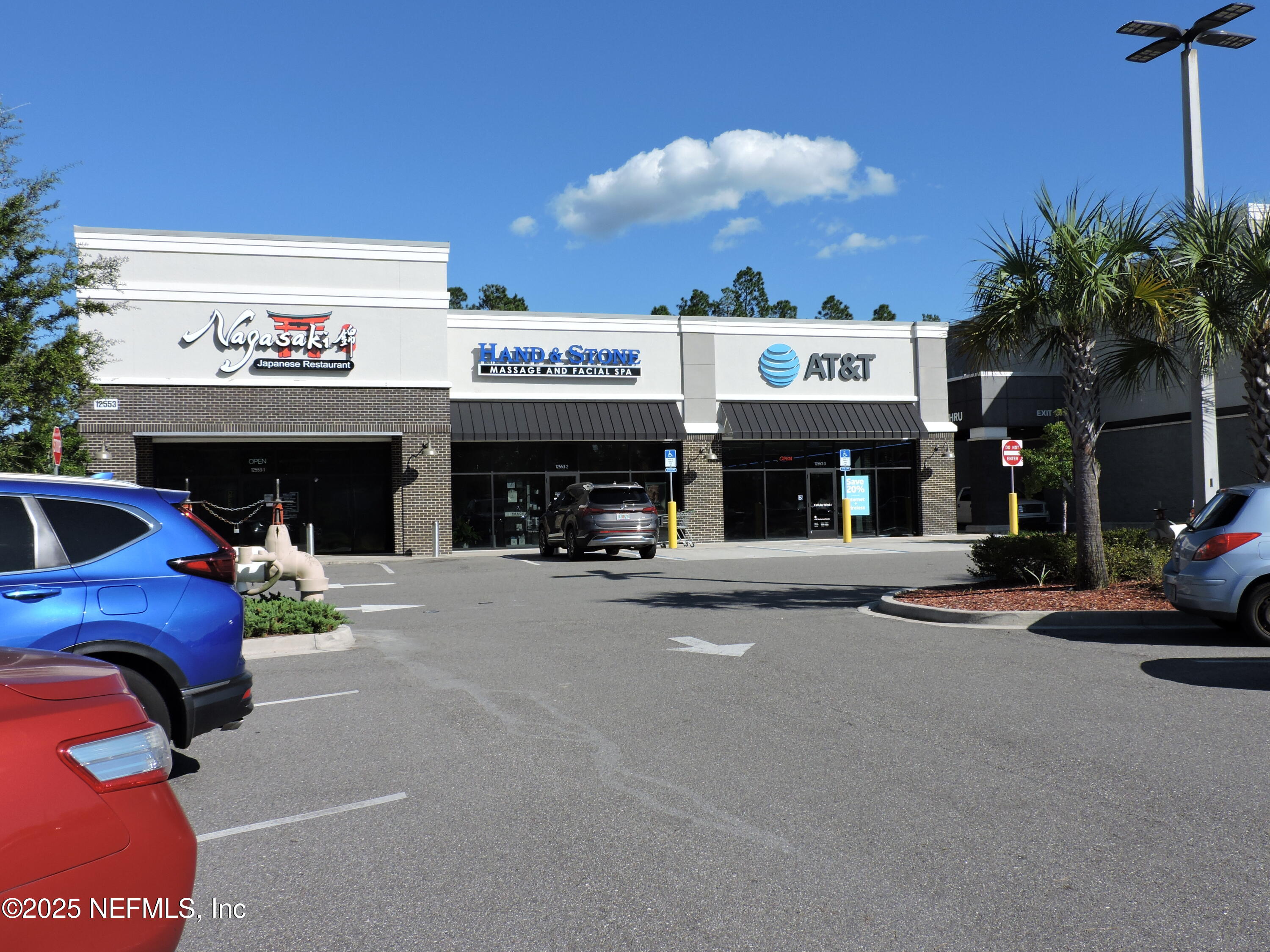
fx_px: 1211
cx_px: 635
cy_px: 476
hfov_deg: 55.4
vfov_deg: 42.9
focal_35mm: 33
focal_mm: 5.9
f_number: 3.6
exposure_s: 1/1250
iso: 100
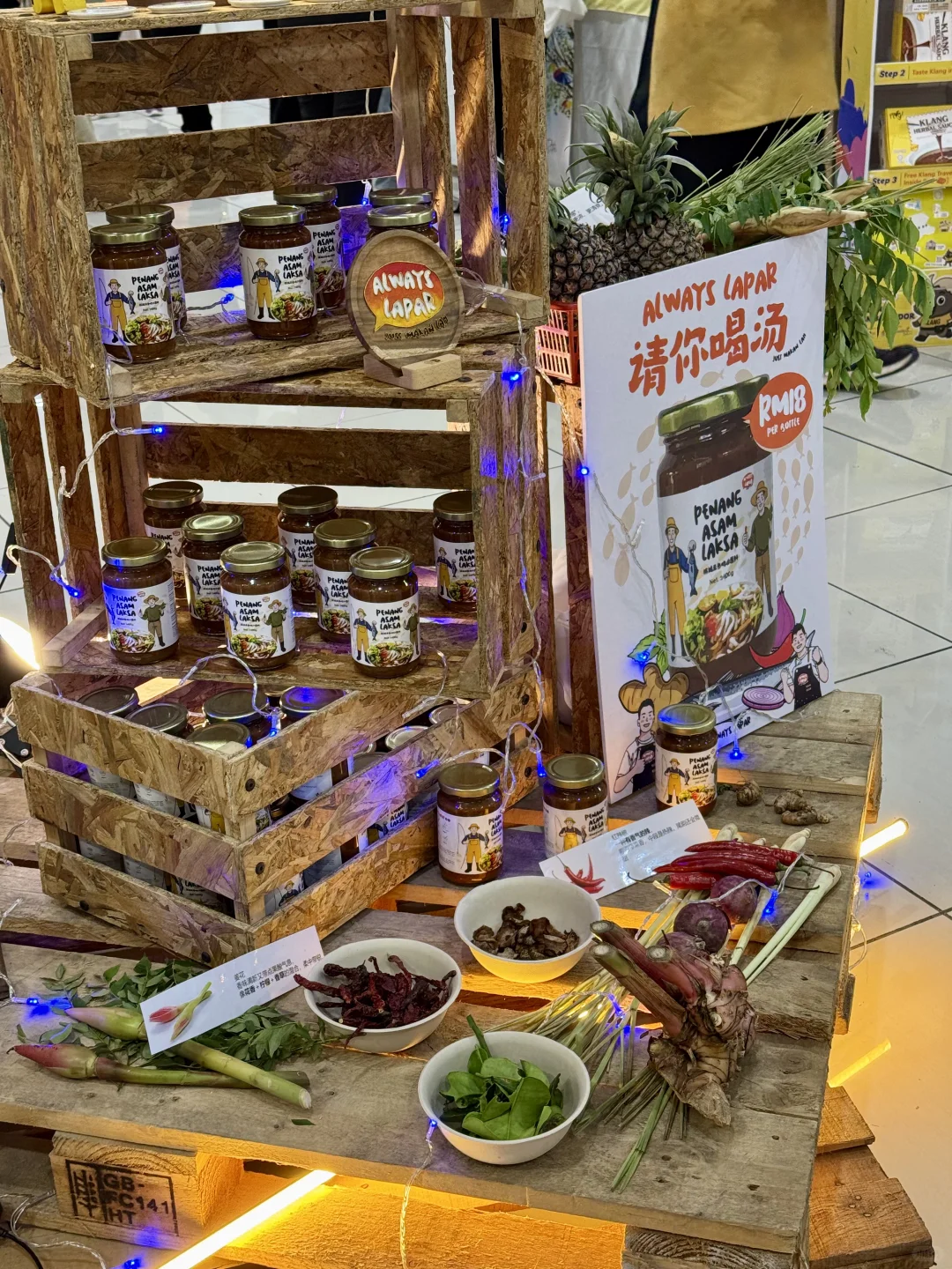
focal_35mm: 48
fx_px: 1760
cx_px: 476
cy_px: 634
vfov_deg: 39.7
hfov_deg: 30.3
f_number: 1.78
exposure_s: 1/50
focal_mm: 6.76
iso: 100
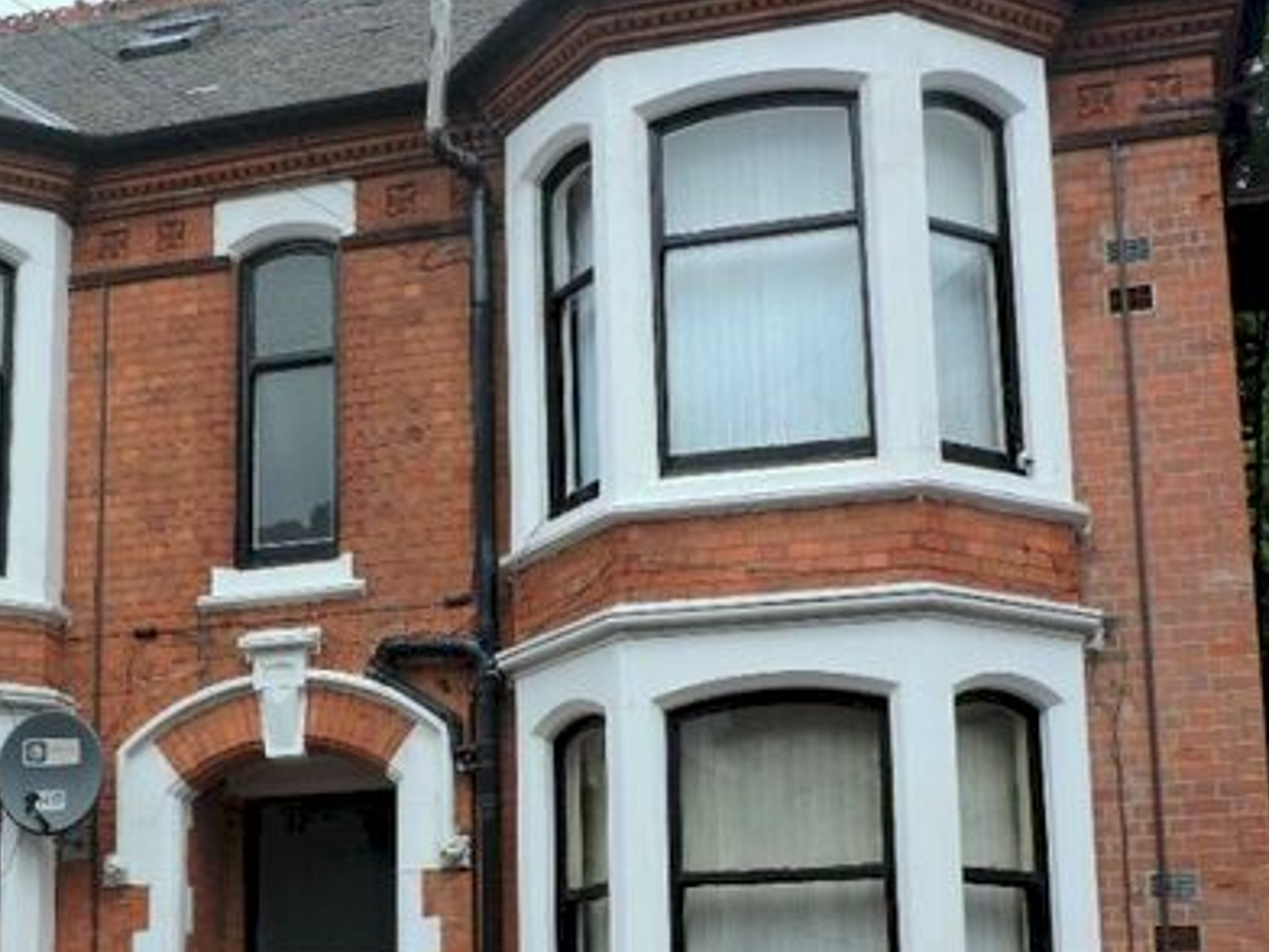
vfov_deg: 24.4
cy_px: 779
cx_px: 320
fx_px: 2163
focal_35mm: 59
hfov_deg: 32.1
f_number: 3.2
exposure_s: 1/800
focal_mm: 5.9
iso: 100
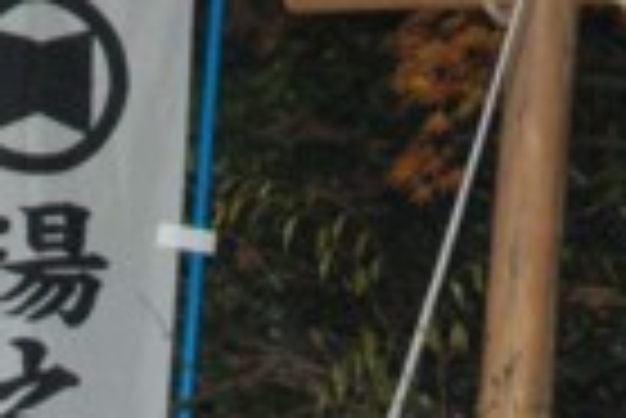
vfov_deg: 2.9
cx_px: 86
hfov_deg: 4.4
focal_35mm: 467
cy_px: 964
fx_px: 8129
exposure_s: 1/60
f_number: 5.6
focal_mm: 62
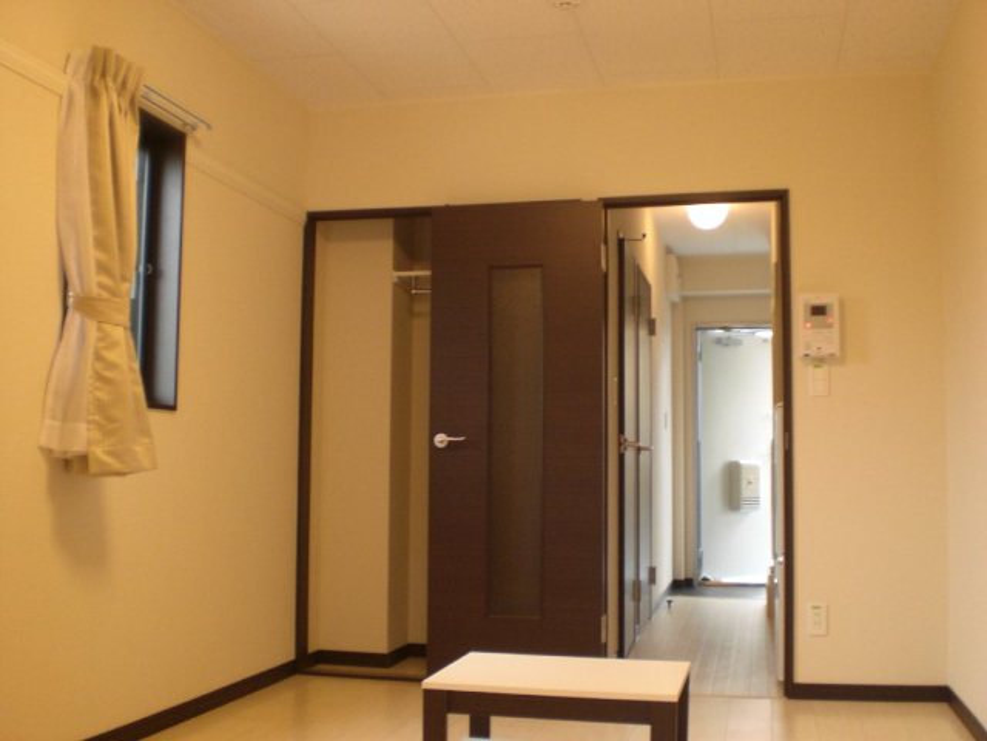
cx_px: 494
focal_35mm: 38
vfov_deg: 37.7
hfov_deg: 49.0
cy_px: 370
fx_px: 1083
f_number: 3.1
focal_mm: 6.3
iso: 200
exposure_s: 1/40
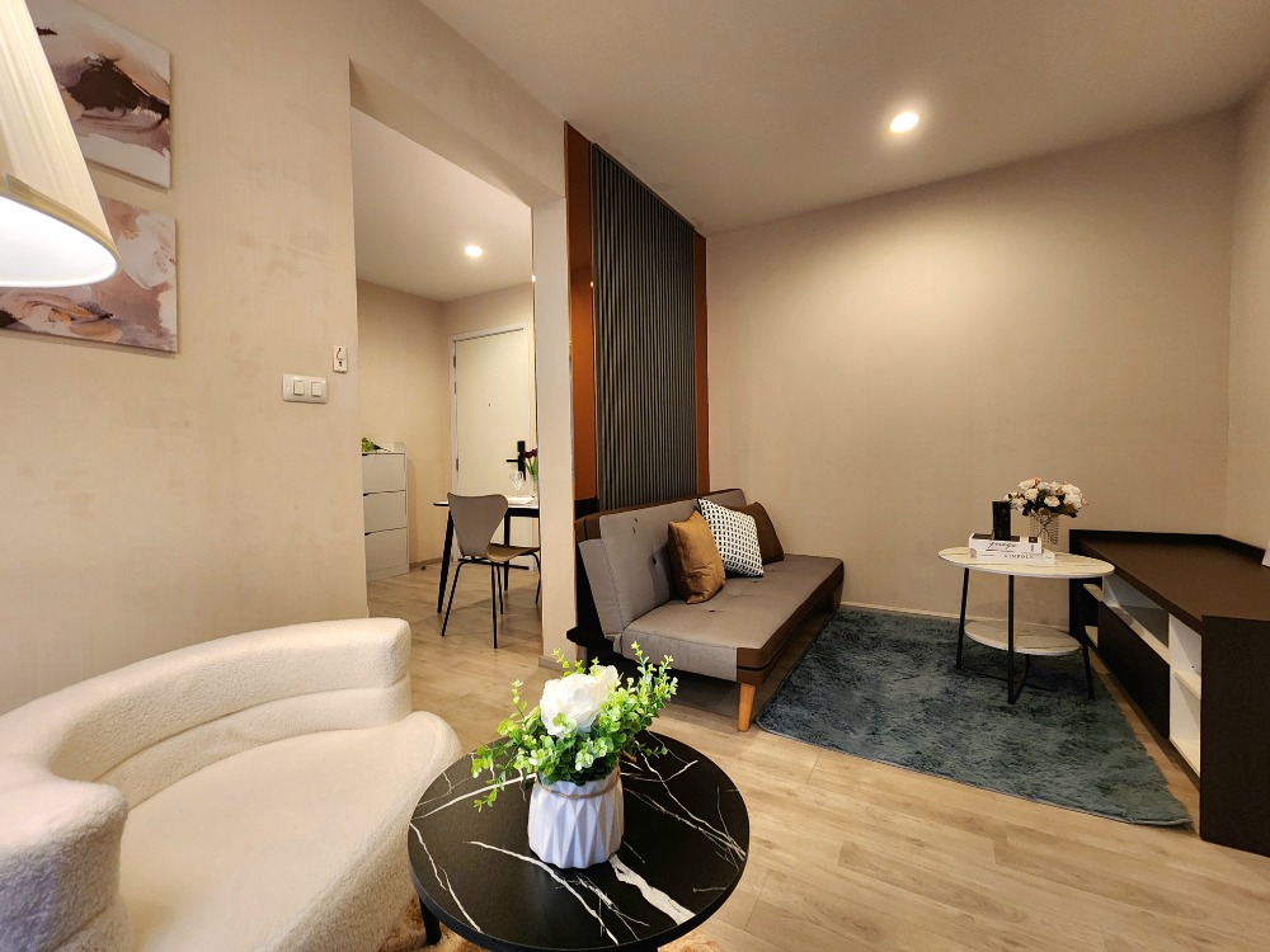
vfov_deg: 89.9
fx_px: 477
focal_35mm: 13
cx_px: 635
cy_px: 476
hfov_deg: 106.2
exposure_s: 1/33
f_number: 2.2
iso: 320
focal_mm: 2.2
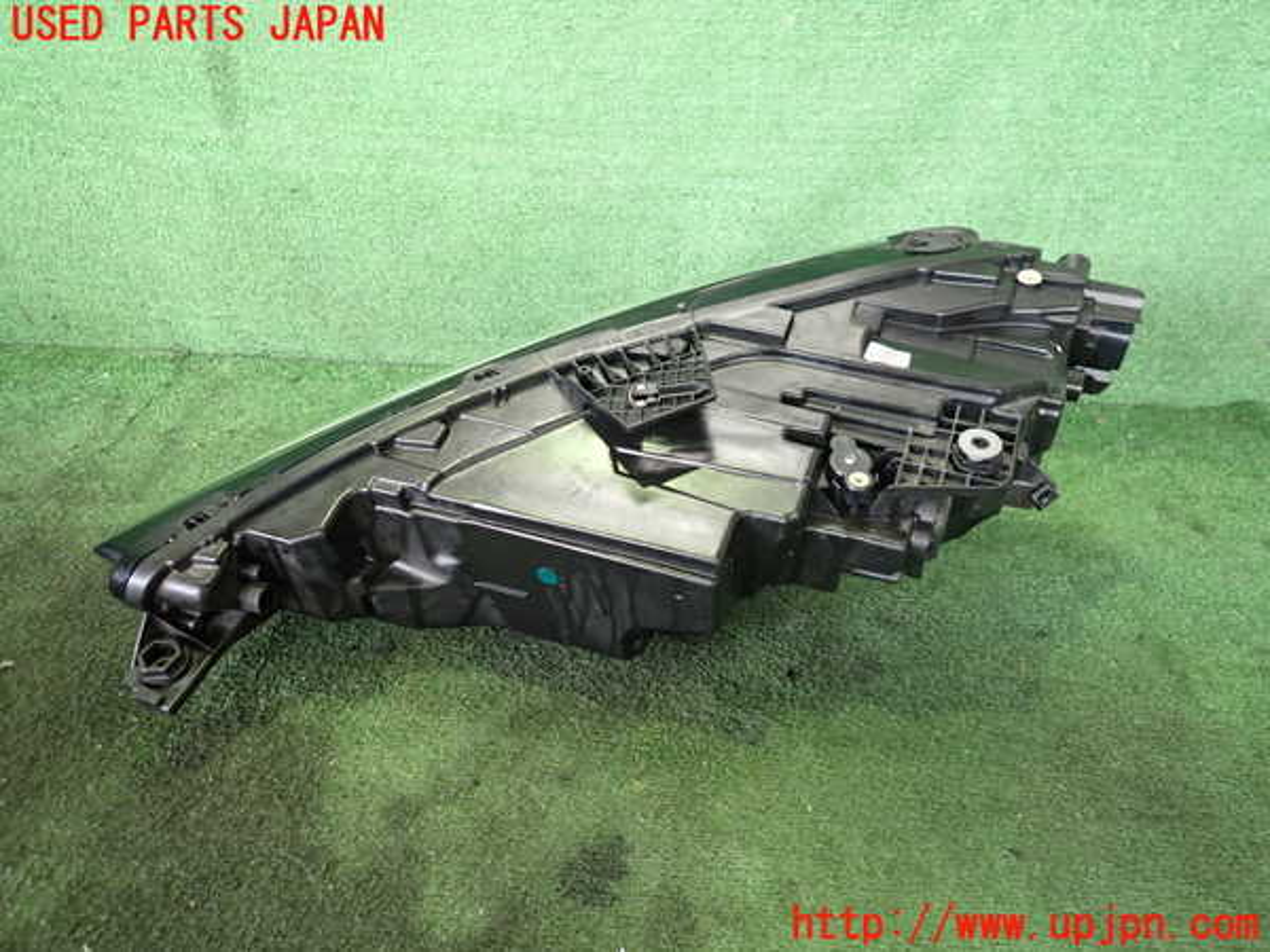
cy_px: 476
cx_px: 635
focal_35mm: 25
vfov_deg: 54.9
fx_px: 917
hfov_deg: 69.4
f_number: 2
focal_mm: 4.5
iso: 320
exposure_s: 1/30
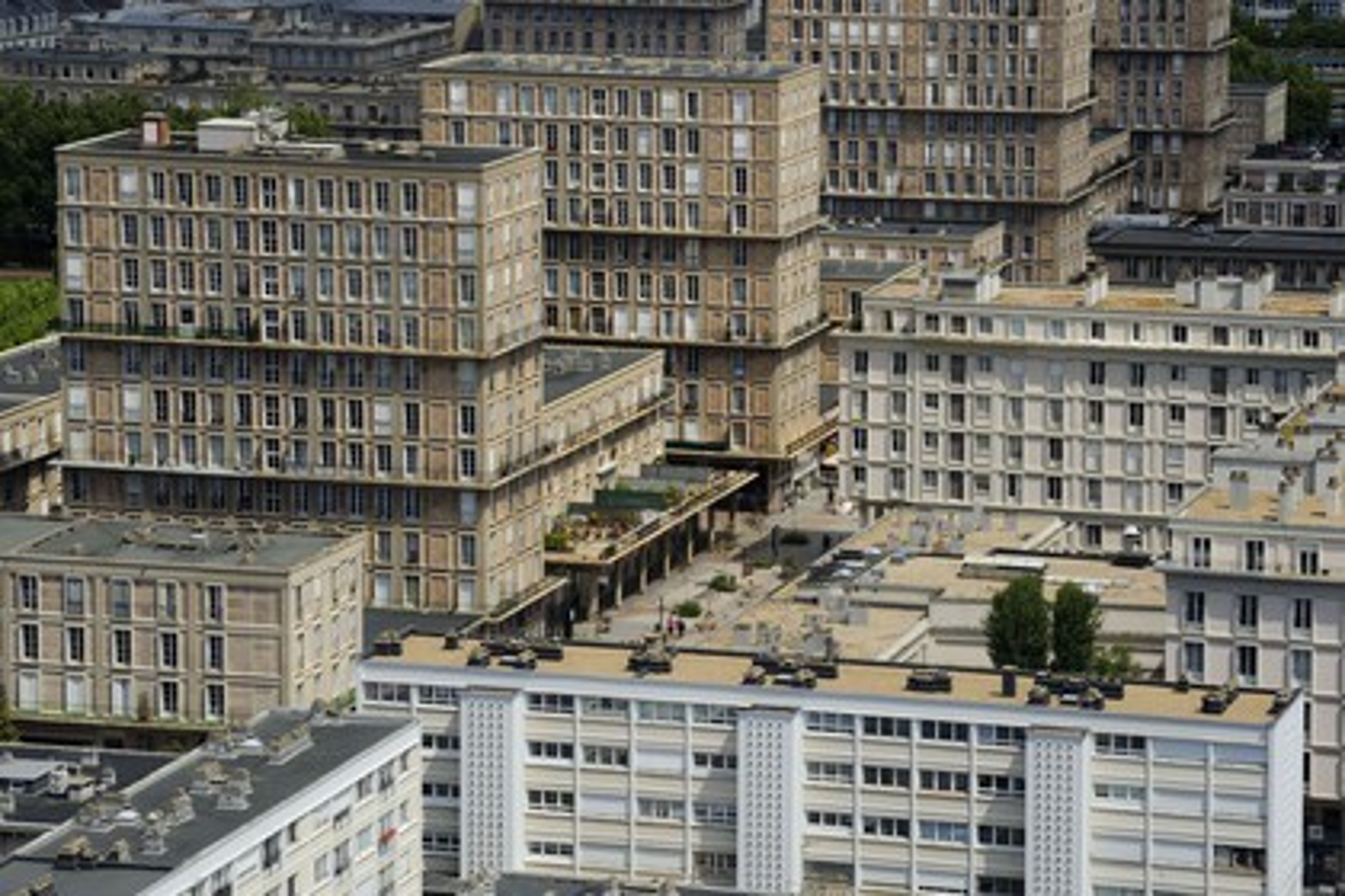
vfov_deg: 10.2
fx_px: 5043
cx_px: 672
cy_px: 448
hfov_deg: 15.2
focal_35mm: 135
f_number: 13
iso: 200
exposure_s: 1/250
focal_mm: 135
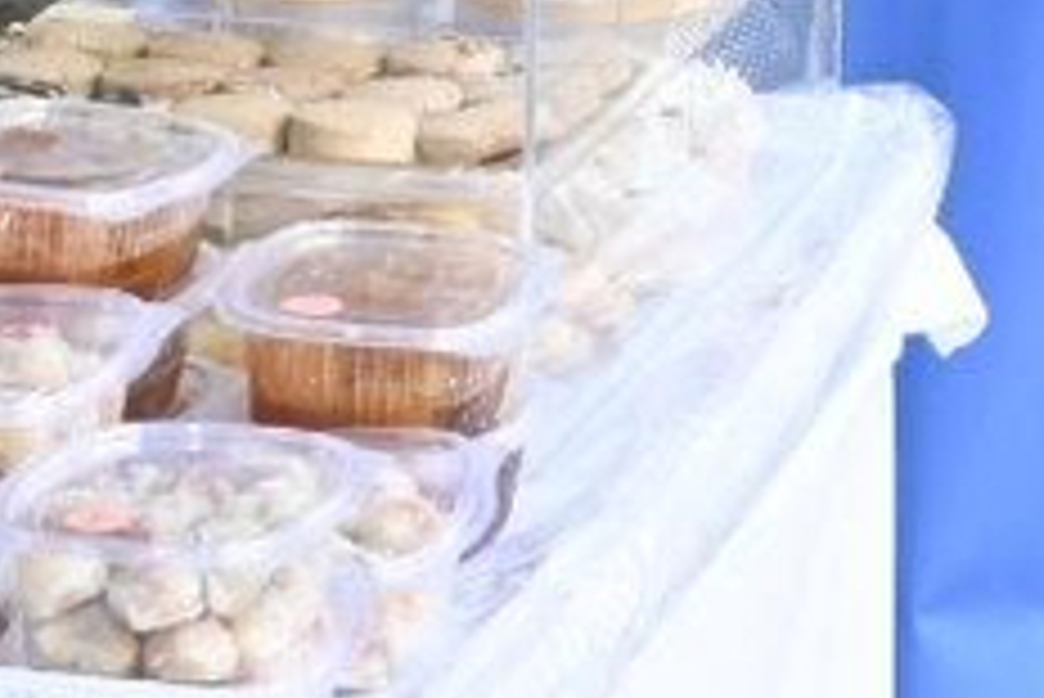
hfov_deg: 7.2
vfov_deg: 4.7
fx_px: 8262
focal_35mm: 285
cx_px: 1107
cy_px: -921
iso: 2000
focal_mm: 27.5
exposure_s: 1/160
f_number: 4.5
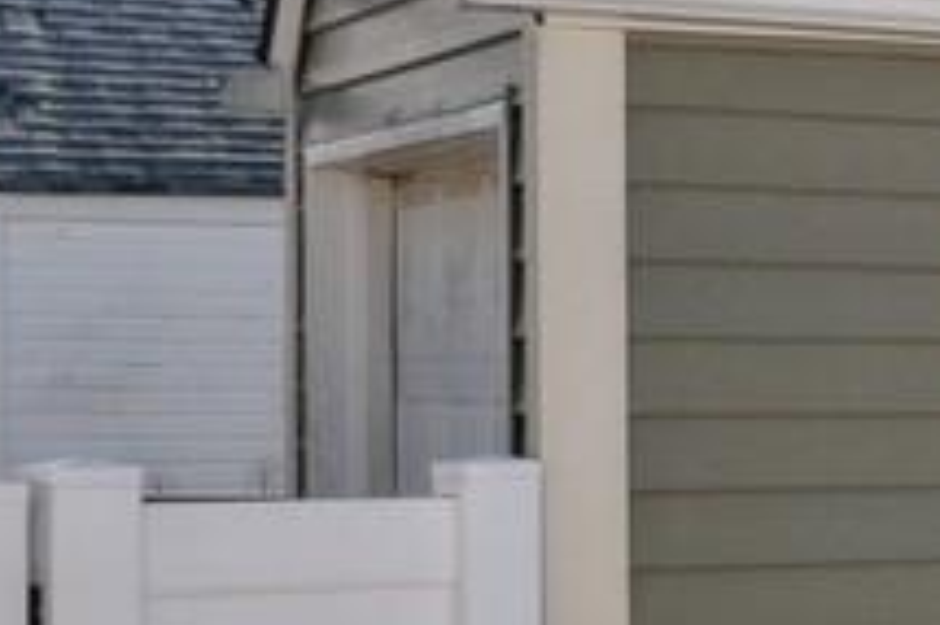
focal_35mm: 123
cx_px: 2960
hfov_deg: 10.5
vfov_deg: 11.1
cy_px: 232
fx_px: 3202
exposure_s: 1/640
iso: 400
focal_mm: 16.5
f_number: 11
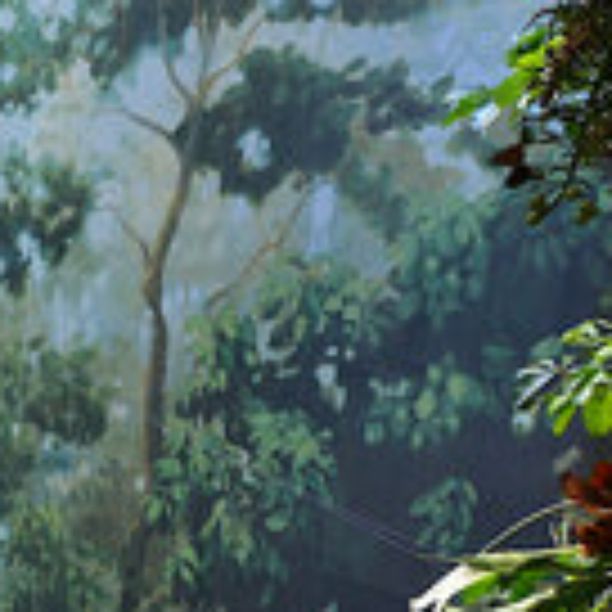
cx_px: -346
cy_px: 448
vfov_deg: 28.3
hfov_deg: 22.5
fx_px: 1200
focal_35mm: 60
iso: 400
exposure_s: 1/125
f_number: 5.6
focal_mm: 10
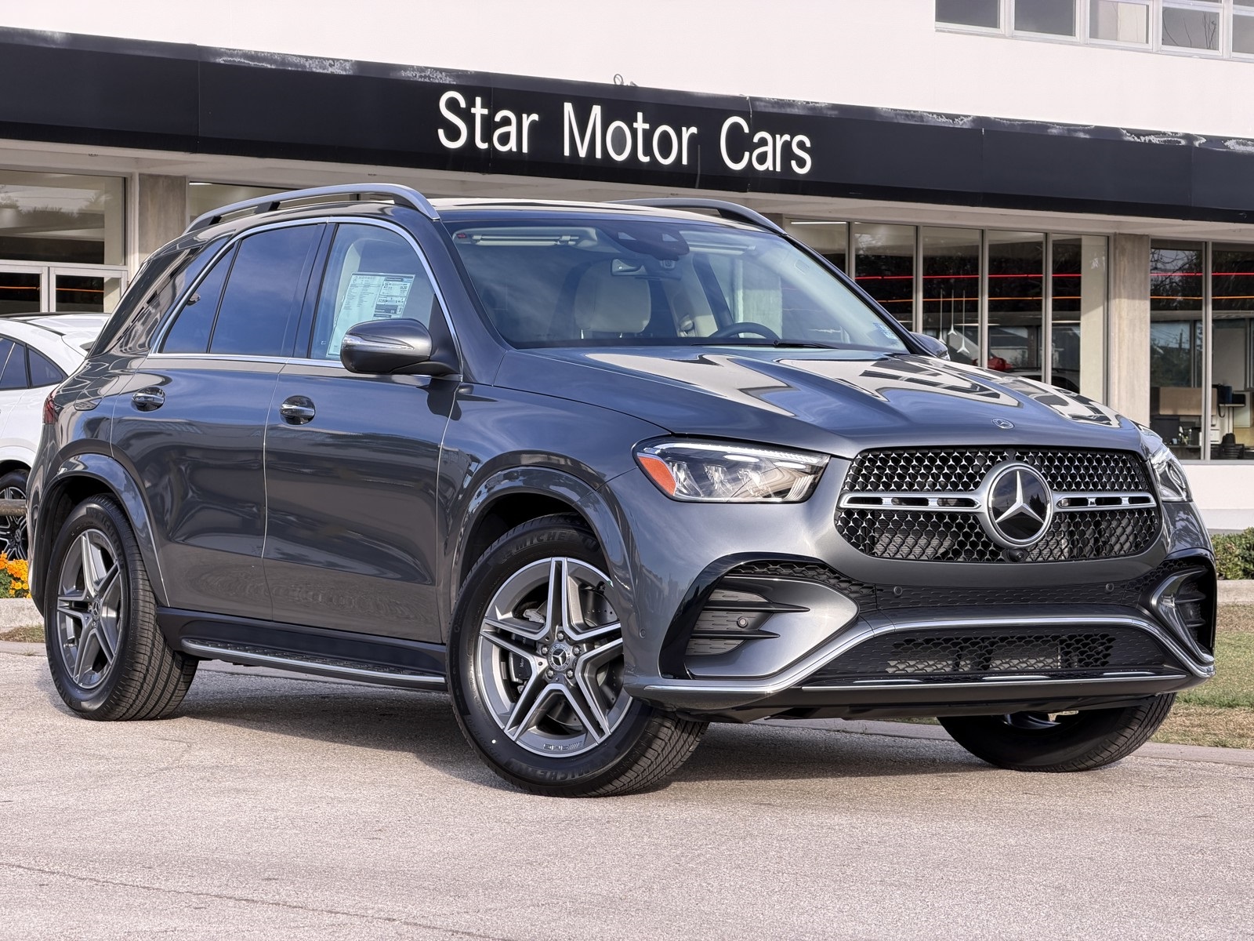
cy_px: 470
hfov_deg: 19.6
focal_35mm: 100
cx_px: 627
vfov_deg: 14.8
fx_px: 3623
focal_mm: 16.89
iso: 50
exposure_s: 1/390
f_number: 2.8
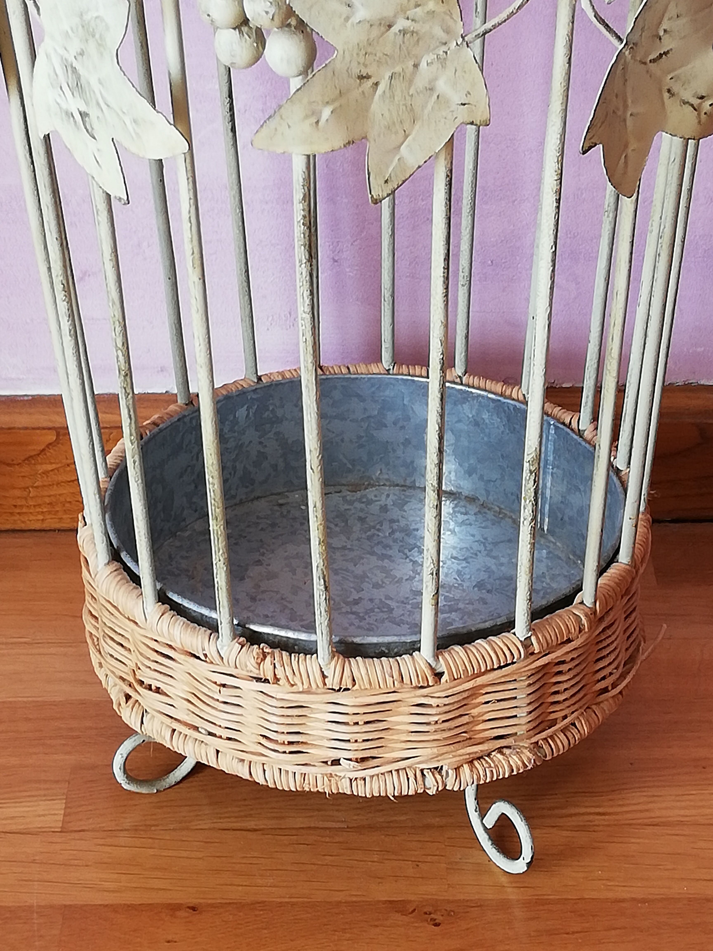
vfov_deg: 23.6
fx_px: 2279
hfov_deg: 17.8
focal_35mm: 83
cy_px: 476
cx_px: 356
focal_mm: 3.81
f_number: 2.2
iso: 160
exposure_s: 1/33.3
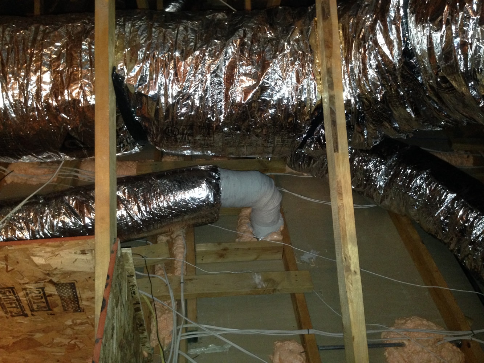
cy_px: 182
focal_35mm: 33
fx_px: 461
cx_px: 242
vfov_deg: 43.0
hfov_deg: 55.3
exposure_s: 1/16
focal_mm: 4.12
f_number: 2.4
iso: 320
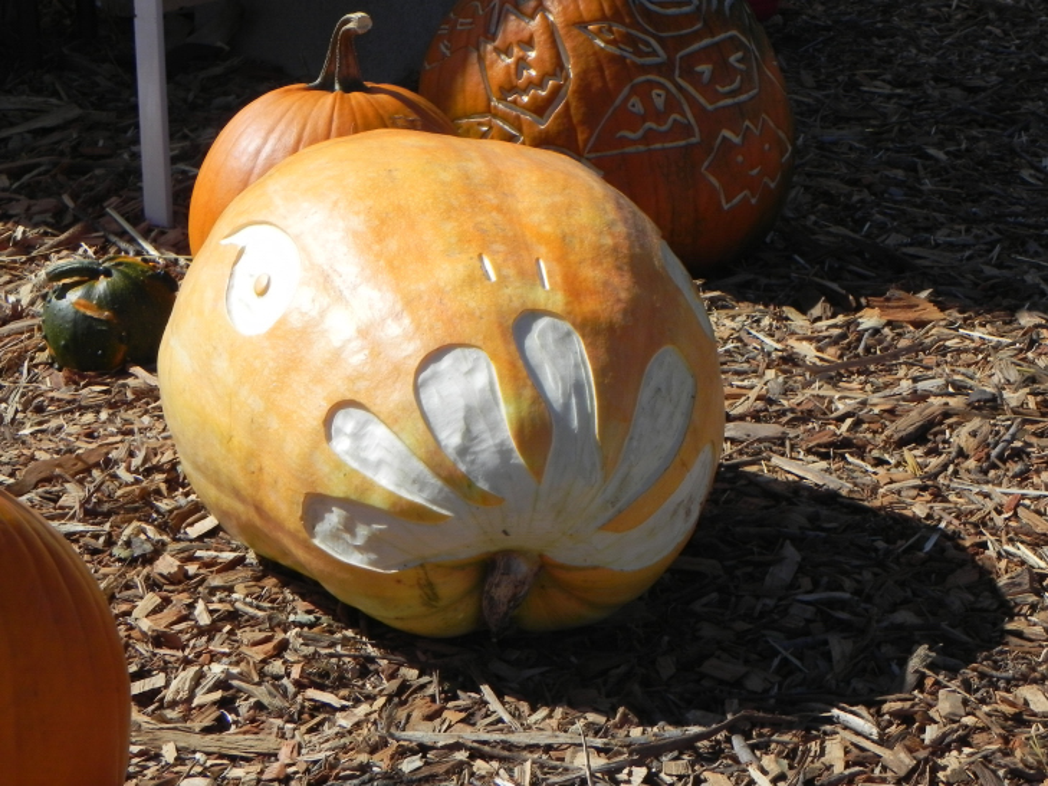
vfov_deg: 17.4
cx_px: 524
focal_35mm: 85
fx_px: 2574
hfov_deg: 23.0
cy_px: 393
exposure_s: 1/637
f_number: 8
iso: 160
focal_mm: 15.1
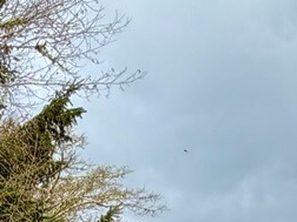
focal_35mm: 89
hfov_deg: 18.8
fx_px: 764
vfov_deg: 13.6
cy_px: 473
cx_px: -176
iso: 25
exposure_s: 1/770
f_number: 2.2
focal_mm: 2.22
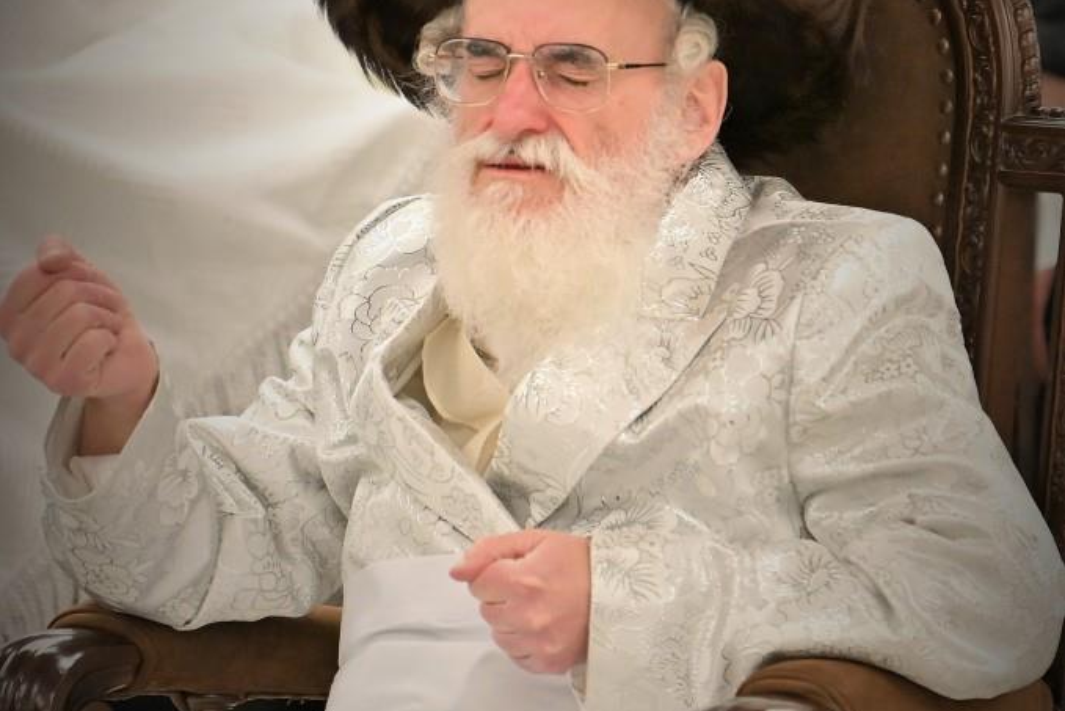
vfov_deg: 3.0
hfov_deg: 4.6
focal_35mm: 452
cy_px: 295
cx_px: 532
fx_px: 13374
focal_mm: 200
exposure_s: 1/400
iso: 400
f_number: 2.8
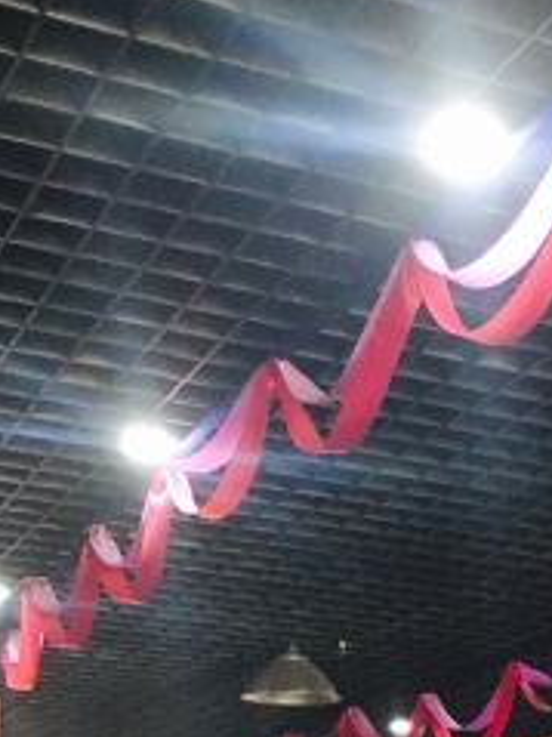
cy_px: 993
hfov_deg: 17.3
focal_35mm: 85
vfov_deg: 20.7
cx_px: 409
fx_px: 1809
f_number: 2.2
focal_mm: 4.15
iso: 200
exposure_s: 1/25
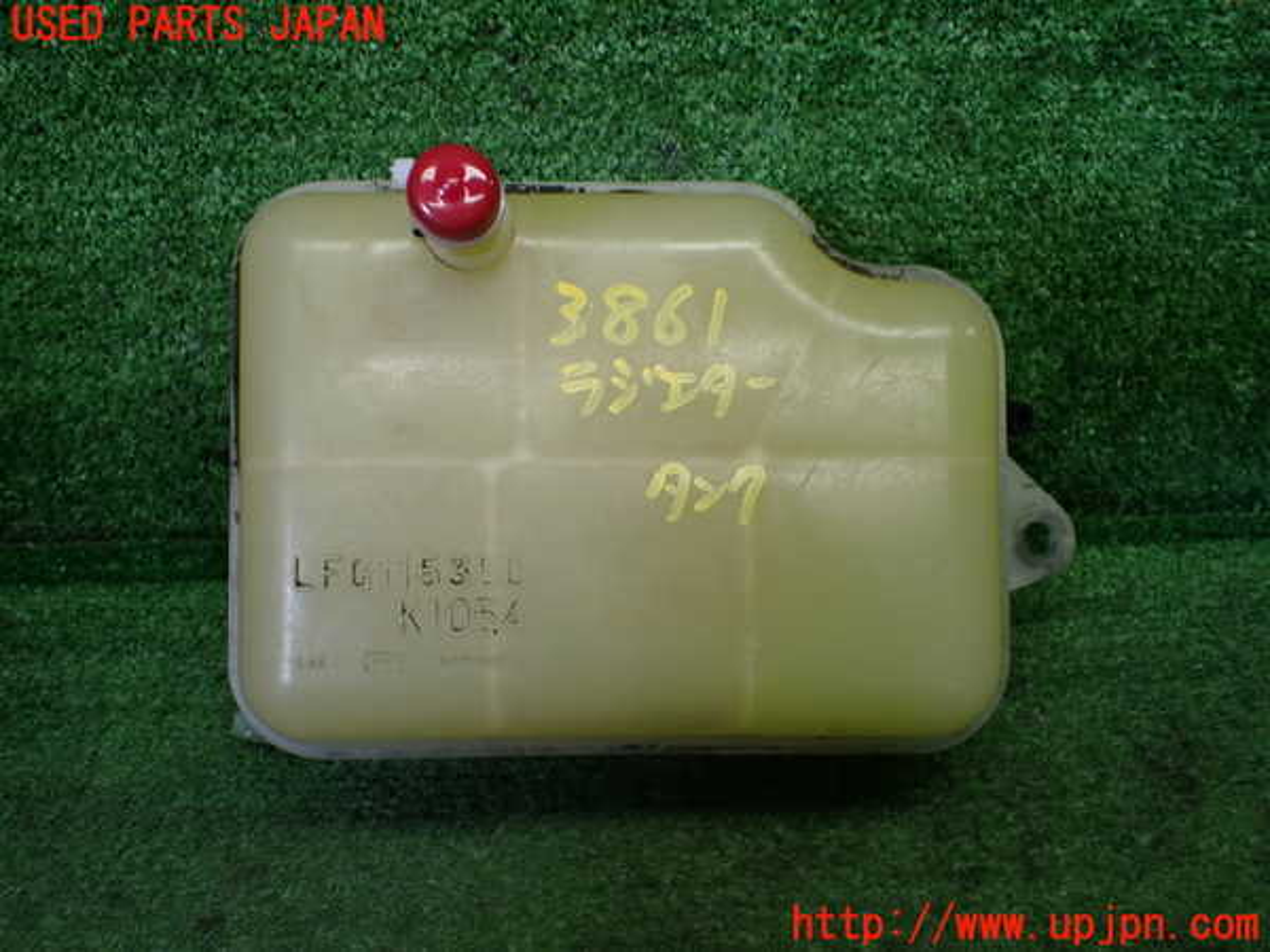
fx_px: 1101
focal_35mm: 30
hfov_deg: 60.0
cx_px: 635
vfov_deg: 46.8
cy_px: 476
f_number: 2.3
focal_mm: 5.4
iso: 200
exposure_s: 1/125
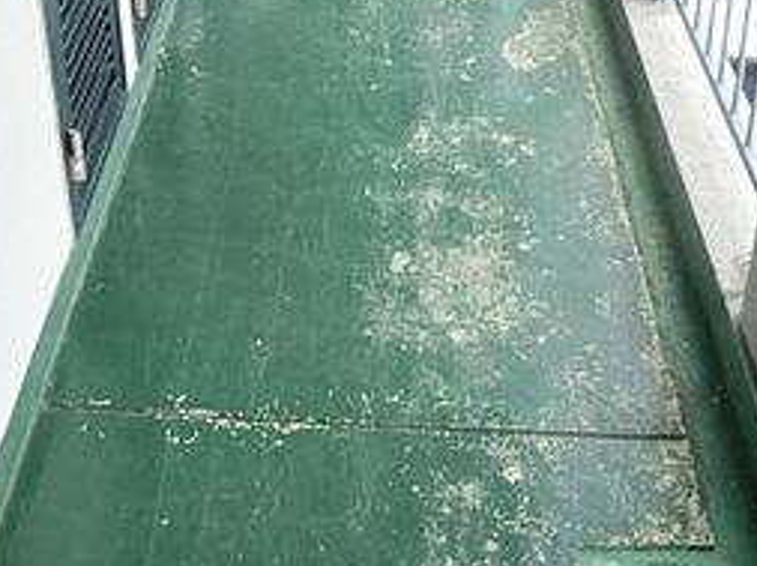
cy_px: -42
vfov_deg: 24.1
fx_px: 1245
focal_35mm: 57
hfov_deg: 33.8
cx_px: 380
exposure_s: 1/60
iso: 80
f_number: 3
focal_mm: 4.24
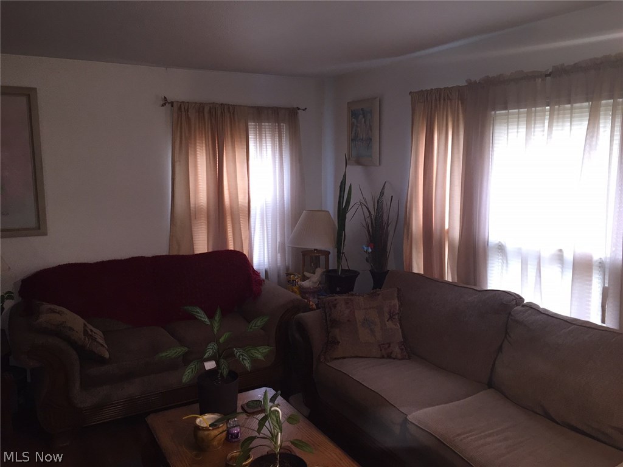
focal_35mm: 29
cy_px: 234
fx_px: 522
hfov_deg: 61.7
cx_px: 312
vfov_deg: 48.2
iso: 160
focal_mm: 4.15
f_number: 2.2
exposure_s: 1/30
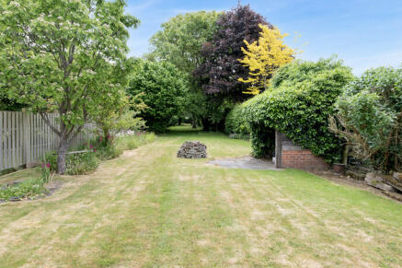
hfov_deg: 73.7
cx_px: 191
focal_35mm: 24
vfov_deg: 52.7
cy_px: 106
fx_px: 268
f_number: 8
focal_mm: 11
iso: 100
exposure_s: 1/100
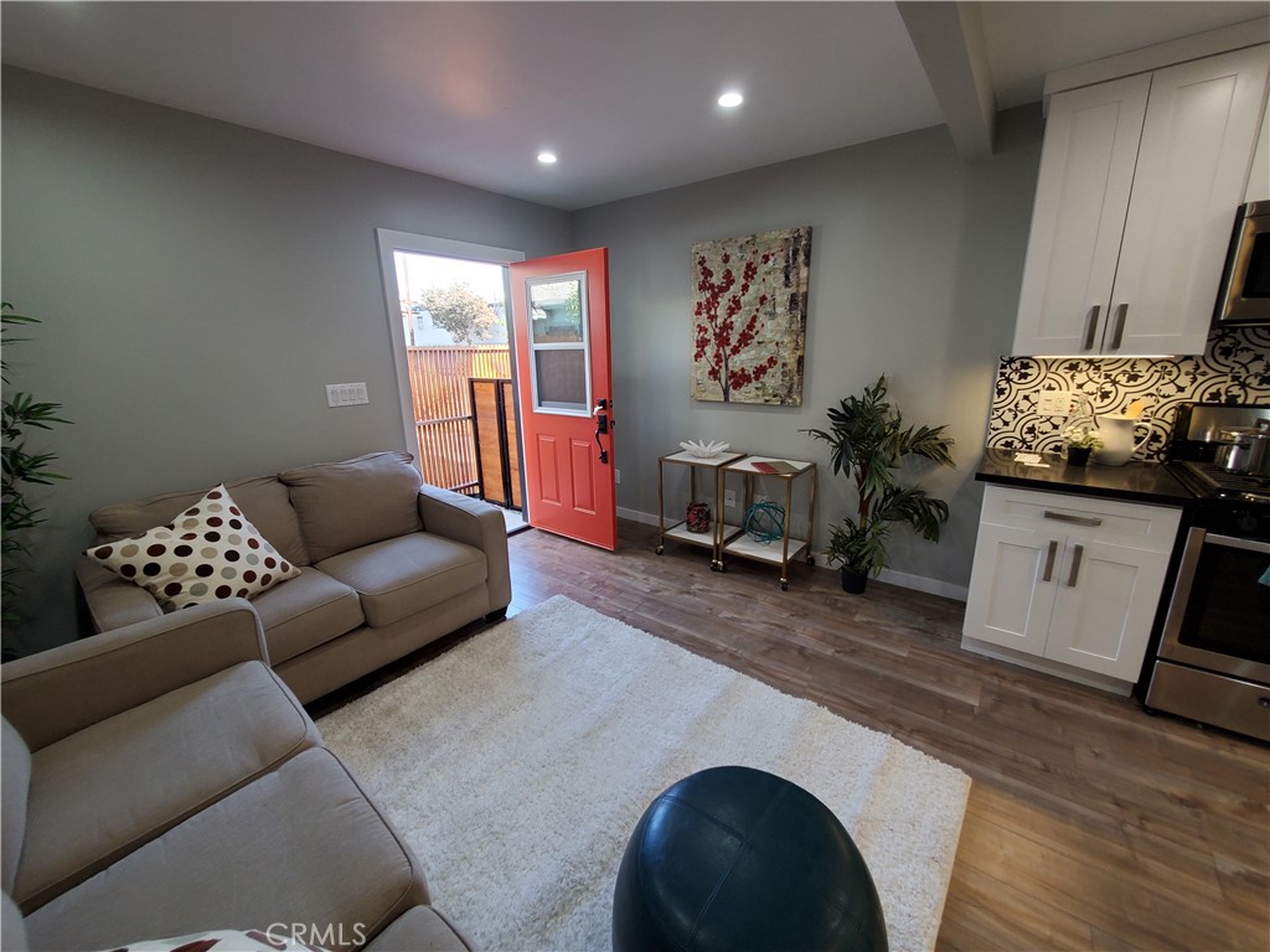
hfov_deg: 106.2
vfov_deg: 89.9
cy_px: 476
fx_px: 477
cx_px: 635
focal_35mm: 13
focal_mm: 1.8
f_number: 2.2
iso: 160
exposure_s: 1/59
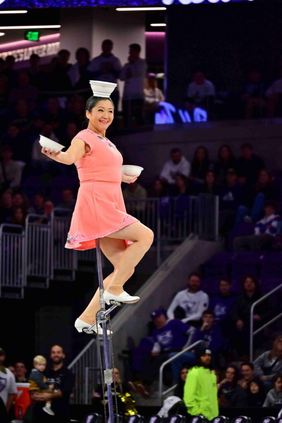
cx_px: 141
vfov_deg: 7.6
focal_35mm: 270
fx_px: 3171
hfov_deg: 5.1
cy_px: 212
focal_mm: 180
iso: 2000
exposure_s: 1/500
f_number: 5.6
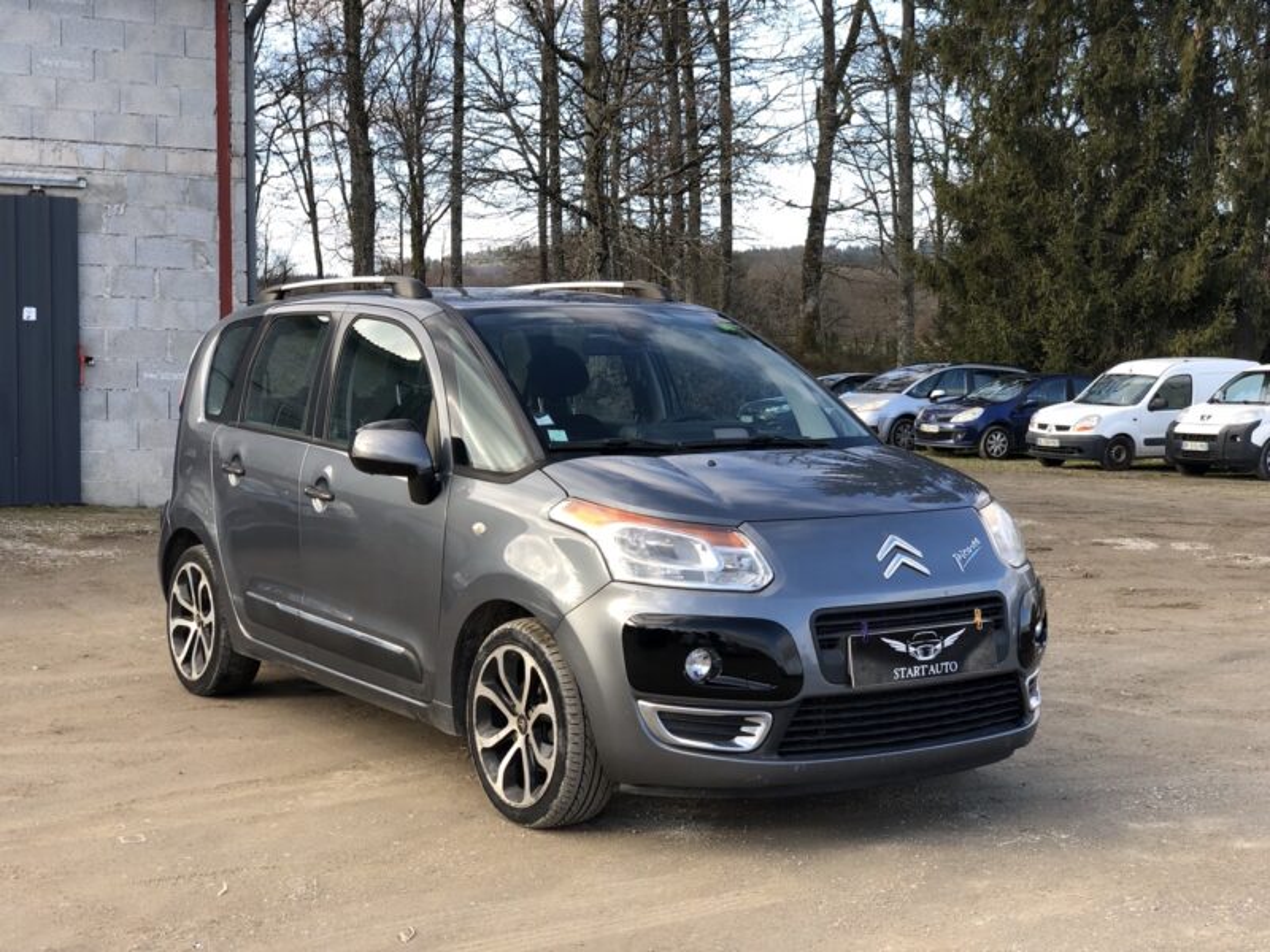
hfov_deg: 36.8
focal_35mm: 52
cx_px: 635
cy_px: 476
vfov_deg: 28.0
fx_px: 1908
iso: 16
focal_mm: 6
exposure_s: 1/123
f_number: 2.4
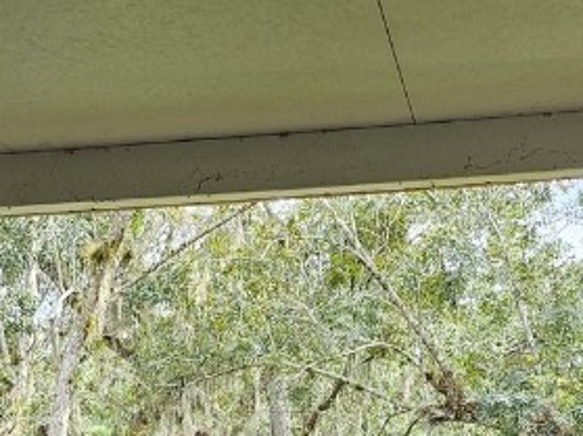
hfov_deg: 22.3
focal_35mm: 88
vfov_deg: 15.1
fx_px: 1481
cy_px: 716
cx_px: 261
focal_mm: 5
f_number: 1.8
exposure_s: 1/201
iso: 50
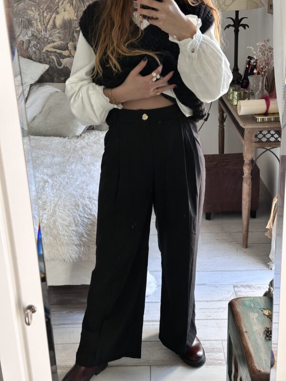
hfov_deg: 30.3
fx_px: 529
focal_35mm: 48
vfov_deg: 39.7
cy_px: 190
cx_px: 143
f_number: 1.78
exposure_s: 1/121
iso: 64
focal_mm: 6.86
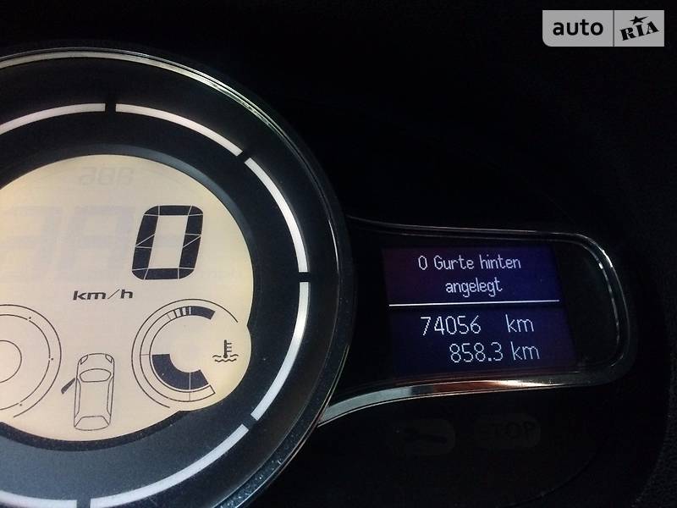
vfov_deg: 48.2
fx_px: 567
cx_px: 338
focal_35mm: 29
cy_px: 254
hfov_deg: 61.7
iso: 320
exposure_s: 1/17
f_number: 2.2
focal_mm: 4.2
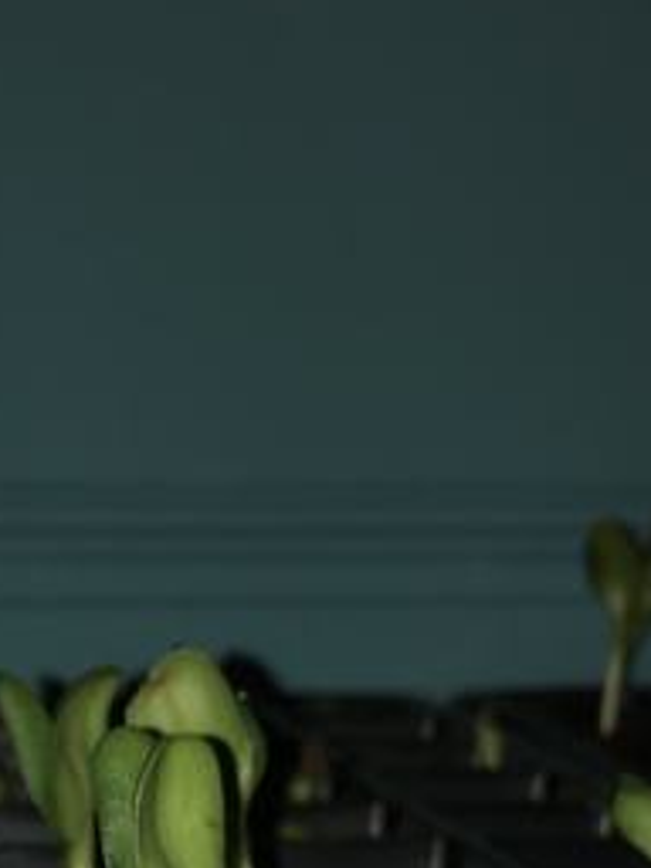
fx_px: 2558
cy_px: 1216
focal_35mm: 102
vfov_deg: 17.7
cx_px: -31
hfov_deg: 14.2
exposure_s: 1/27
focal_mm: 3.99
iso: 20
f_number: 1.8
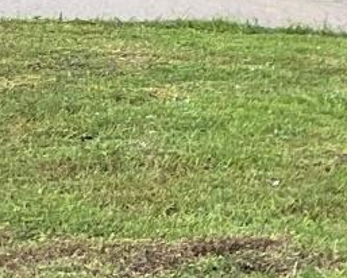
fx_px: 2076
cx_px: 1334
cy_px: -275
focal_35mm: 202
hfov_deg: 7.3
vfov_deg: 7.4
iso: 50
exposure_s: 1/466
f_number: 1.5
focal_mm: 5.7
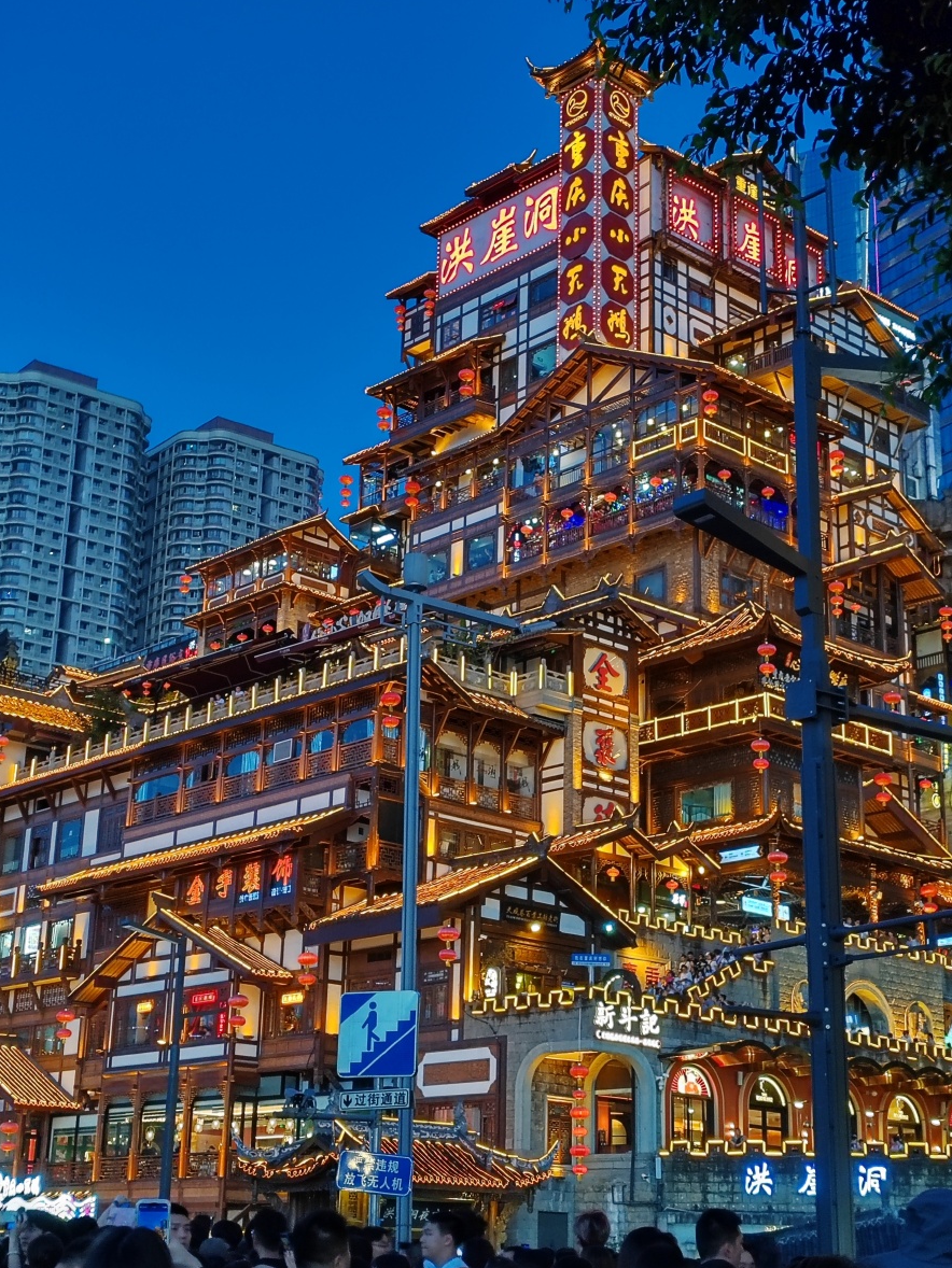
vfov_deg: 34.9
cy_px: 624
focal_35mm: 55
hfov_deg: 26.6
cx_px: 480
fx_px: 2016
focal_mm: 6.14
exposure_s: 1/100
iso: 698
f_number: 1.8
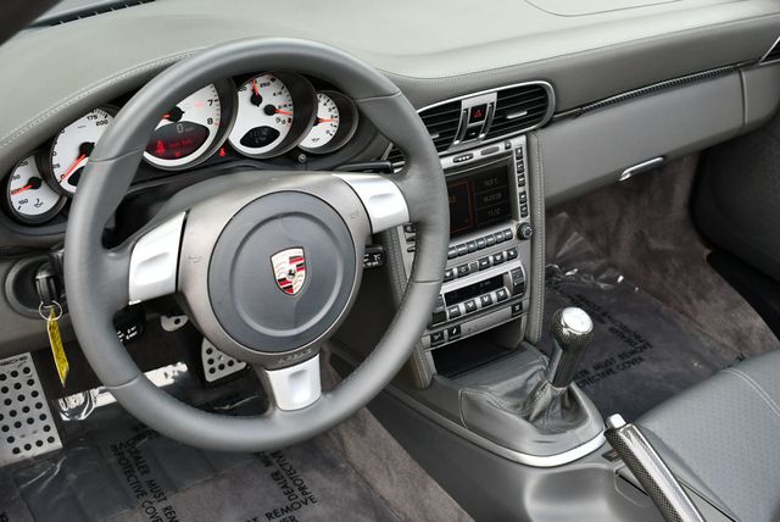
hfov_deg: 41.1
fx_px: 1041
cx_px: 390
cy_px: 261
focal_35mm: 48
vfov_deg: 28.1
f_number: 5
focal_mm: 24
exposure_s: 1/250
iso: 400
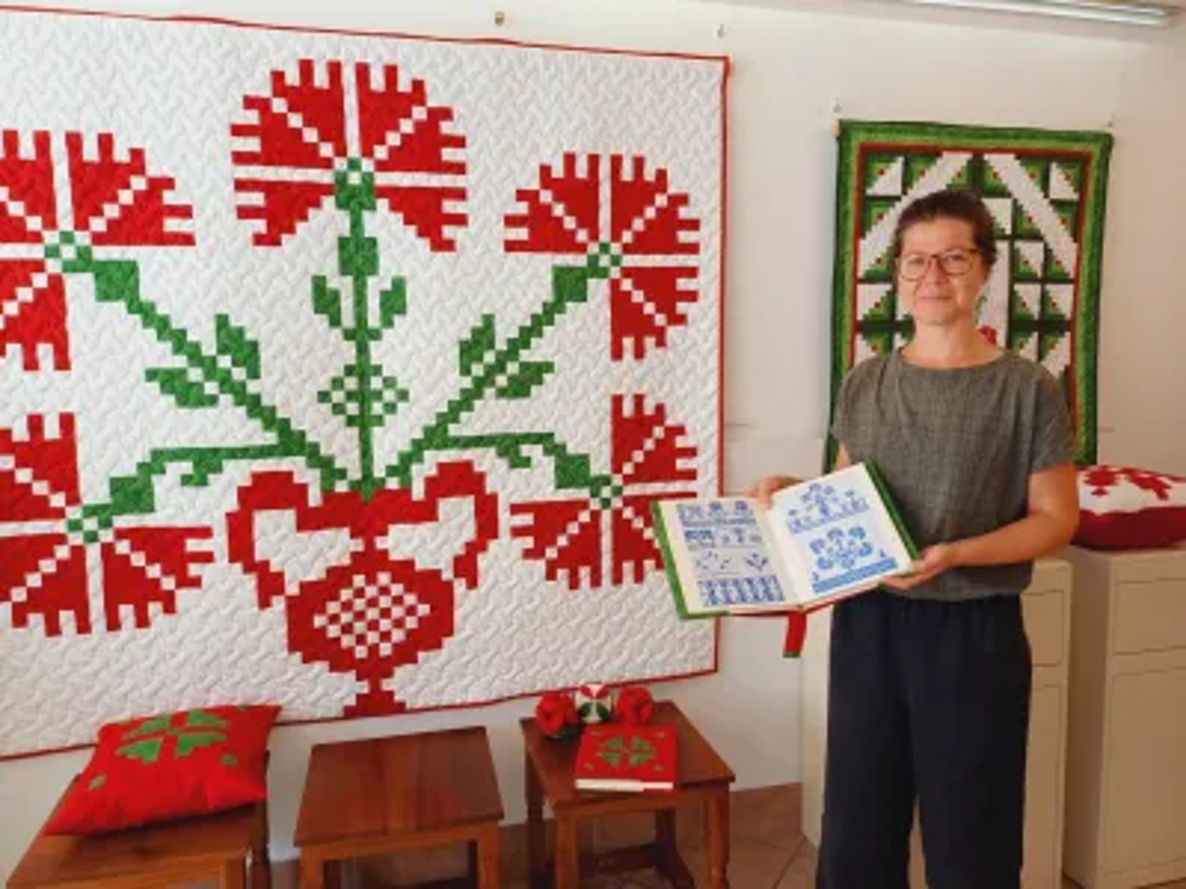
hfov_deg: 69.4
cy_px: 444
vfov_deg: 54.9
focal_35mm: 25
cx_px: 593
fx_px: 857
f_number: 1.8
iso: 125
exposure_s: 1/50
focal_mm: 4.65
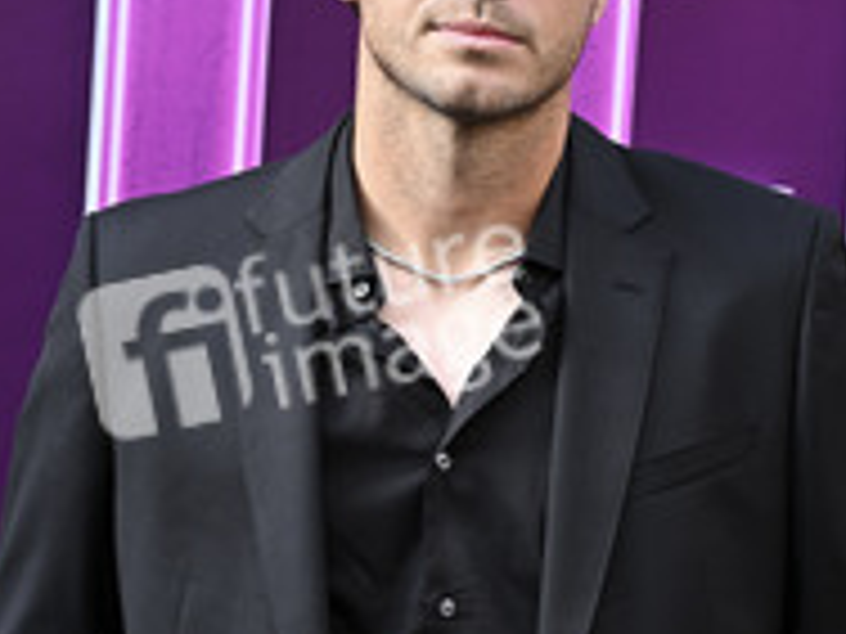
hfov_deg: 12.7
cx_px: 441
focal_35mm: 155
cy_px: 558
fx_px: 3788
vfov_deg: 9.5
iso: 800
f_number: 7.1
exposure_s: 1/320
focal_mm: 76
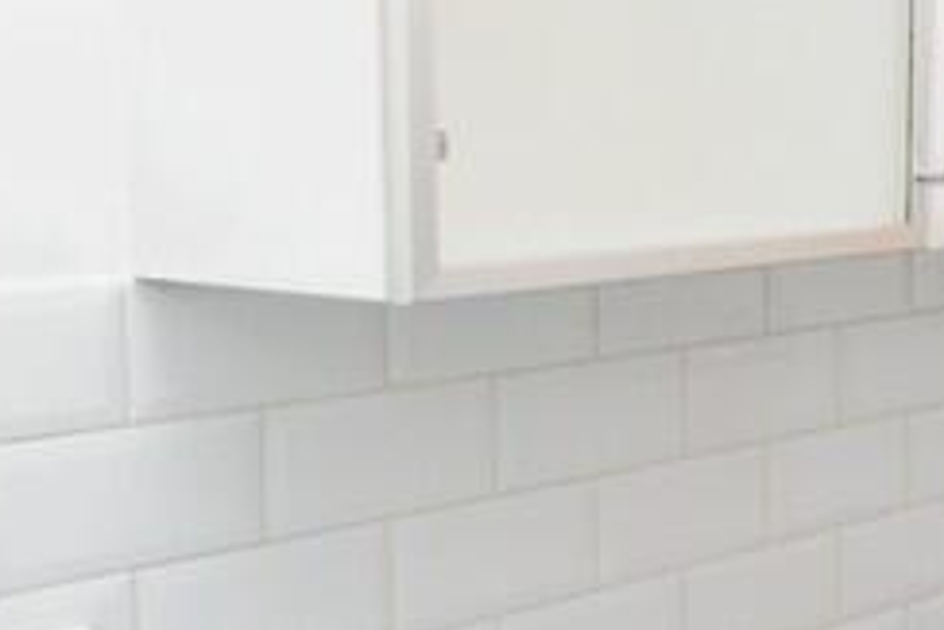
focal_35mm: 63
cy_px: 543
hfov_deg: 29.2
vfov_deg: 21.2
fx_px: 1653
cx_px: 1002
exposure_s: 1/40
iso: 3200
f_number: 4
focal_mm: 10
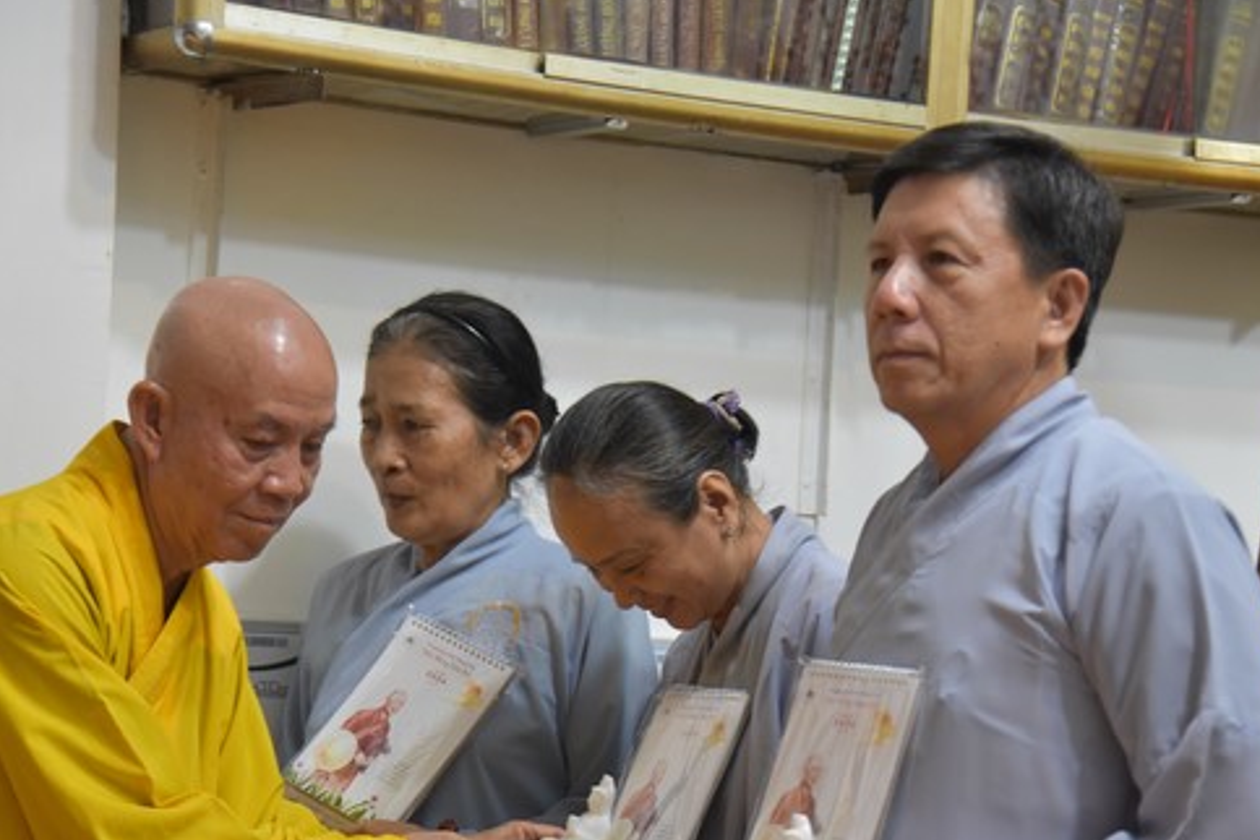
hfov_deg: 19.5
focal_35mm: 105
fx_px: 3675
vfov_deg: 13.0
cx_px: 678
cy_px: 550
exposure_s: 1/125
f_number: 4
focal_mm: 78
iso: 3200
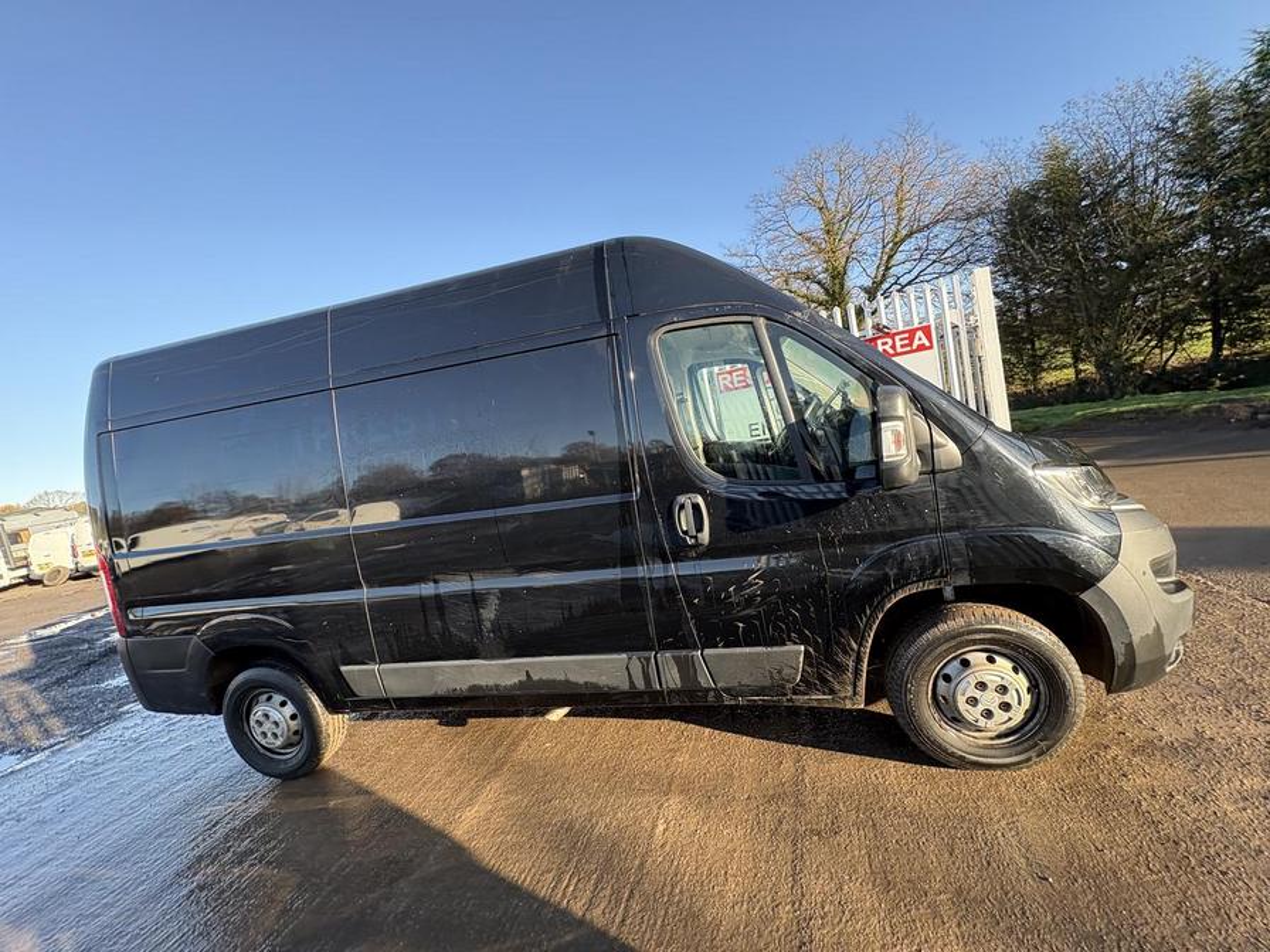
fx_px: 514
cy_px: 476
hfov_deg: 102.1
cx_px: 635
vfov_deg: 85.7
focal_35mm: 14
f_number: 2.2
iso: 64
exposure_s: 1/161
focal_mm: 2.22
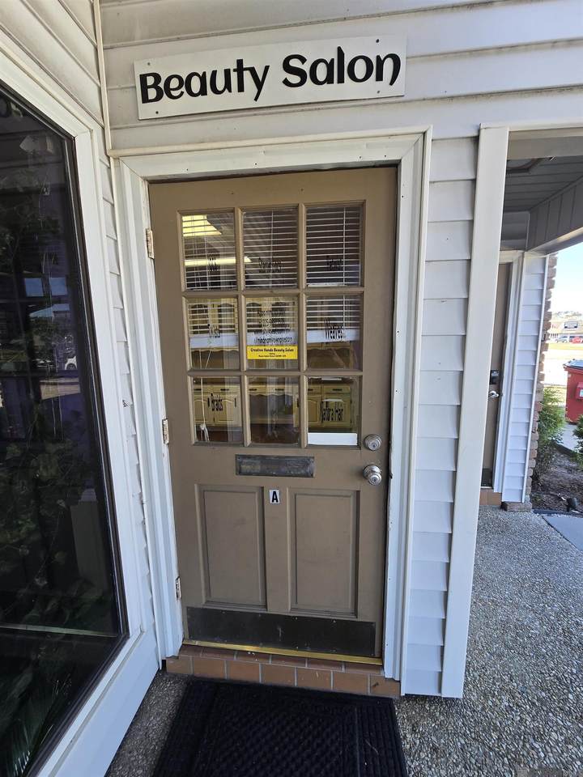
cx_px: 292
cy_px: 388
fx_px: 292
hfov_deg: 89.9
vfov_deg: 106.2
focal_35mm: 13
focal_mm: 2.2
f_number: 2.2
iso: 50
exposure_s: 1/120
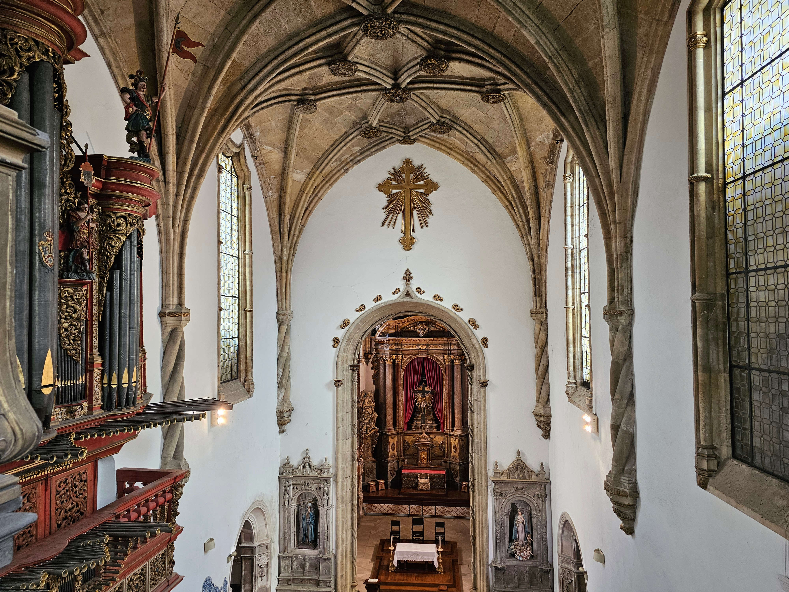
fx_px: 524
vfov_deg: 58.9
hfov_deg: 73.9
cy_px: 296
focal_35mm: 23
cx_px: 394
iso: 250
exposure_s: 1/120
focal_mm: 6.3
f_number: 1.7
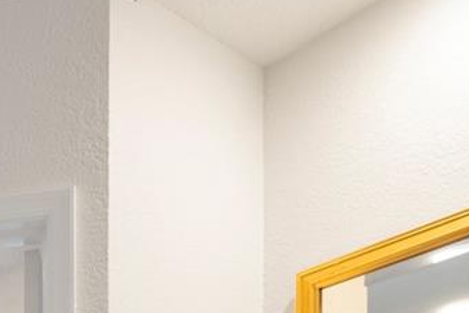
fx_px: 860
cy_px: 636
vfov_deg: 15.9
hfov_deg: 25.5
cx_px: -167
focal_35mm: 66
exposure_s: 1/2.5
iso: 200
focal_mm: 14
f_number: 7.1
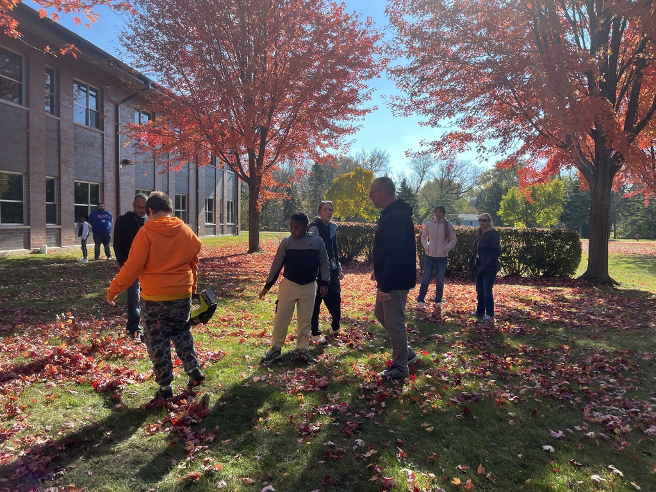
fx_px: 493
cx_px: 328
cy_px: 246
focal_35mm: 26
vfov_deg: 53.1
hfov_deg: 67.3
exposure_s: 1/1075
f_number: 1.6
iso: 50
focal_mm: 5.1
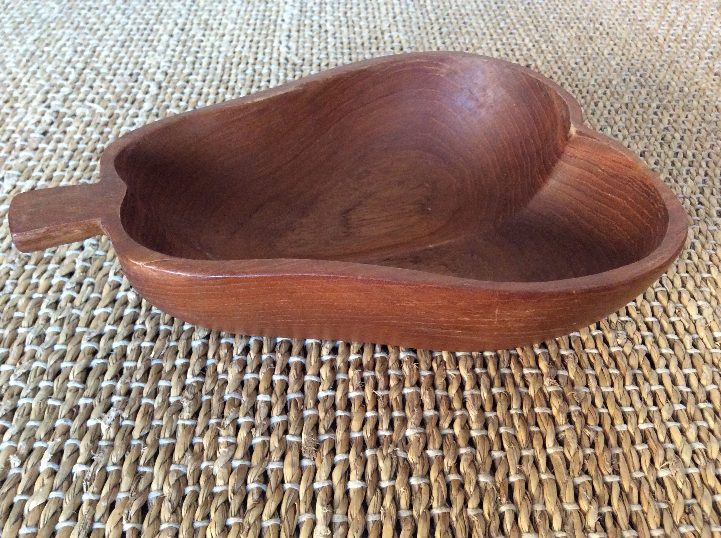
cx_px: 360
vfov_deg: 44.1
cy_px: 269
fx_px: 666
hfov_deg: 56.9
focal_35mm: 32
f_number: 2.4
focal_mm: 3.3
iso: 250
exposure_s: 1/25
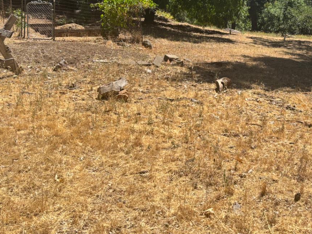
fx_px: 406
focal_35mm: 45
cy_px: 69
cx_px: 231
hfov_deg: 41.0
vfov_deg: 31.8
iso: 50
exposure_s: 1/2857
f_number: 1.6
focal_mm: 5.96
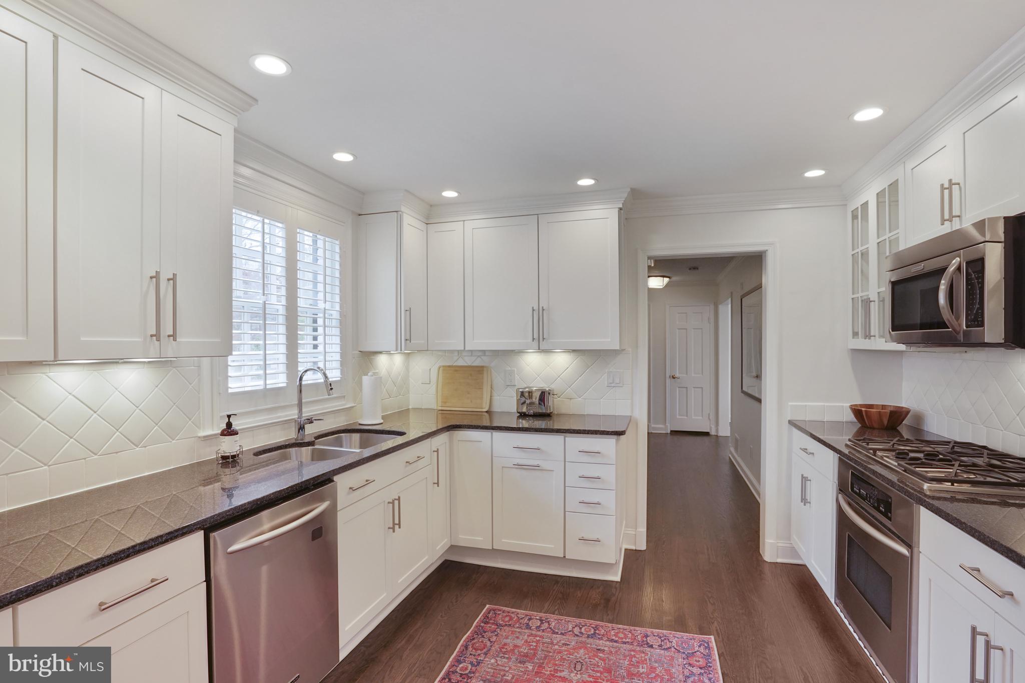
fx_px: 455
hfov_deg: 96.7
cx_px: 512
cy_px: 342
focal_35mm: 16
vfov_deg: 73.7
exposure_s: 1/15
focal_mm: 16
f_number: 8
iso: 640
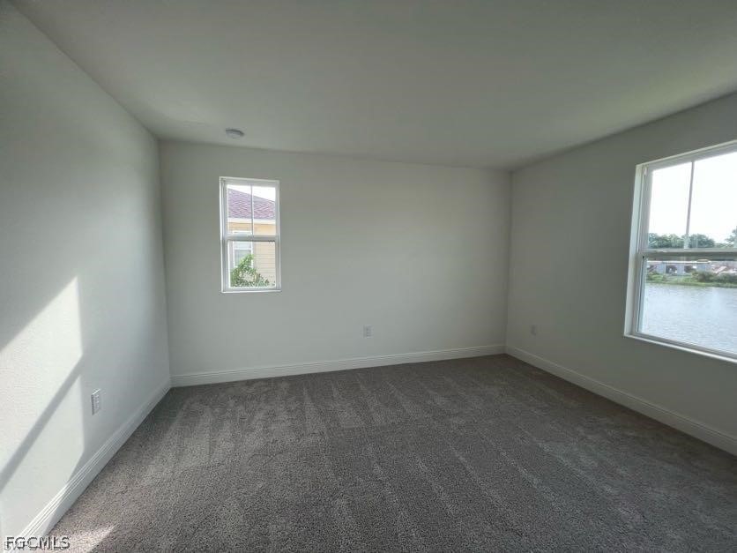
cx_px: 368
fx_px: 277
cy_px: 276
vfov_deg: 89.9
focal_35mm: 13
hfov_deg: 106.2
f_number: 1.8
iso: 32
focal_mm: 1.57
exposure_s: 1/99
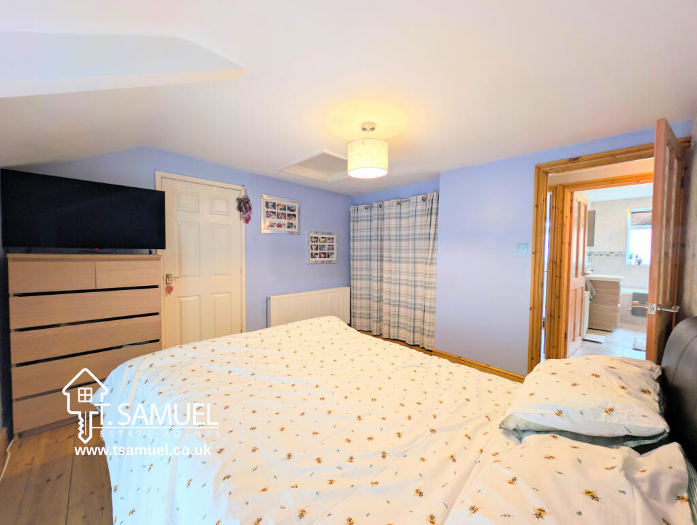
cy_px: 262
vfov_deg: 94.6
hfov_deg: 110.5
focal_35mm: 12
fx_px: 242
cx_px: 348
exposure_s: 1/15.4
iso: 63
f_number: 1.95
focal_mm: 2.23
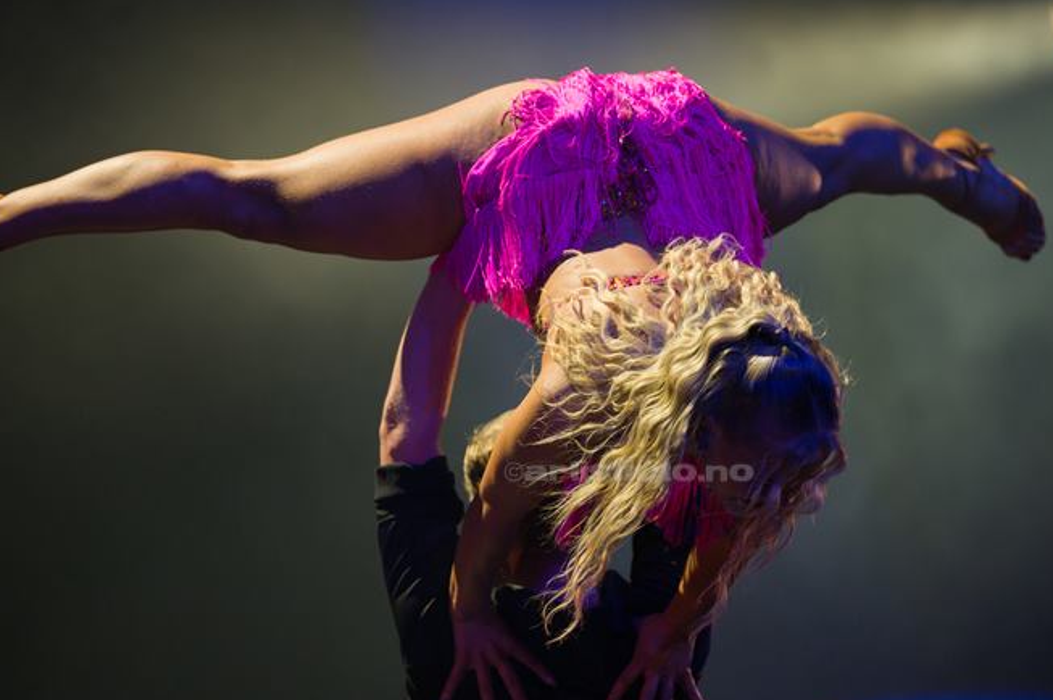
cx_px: 516
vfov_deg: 4.1
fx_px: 9672
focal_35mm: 331
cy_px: 354
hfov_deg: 6.2
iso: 2000
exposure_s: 1/1000
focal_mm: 300
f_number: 2.8
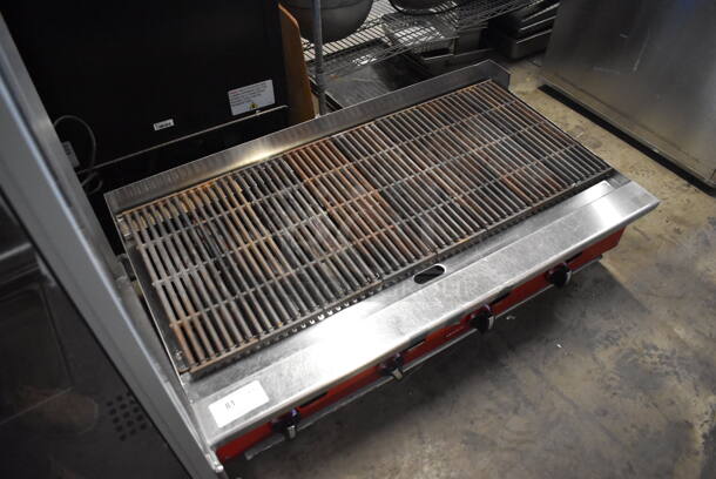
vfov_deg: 48.0
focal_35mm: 27
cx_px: 358
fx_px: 538
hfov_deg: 67.3
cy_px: 240
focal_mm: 18
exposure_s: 1/125
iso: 5000
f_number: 3.5
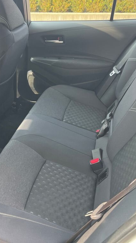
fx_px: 244
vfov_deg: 52.8
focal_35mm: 38
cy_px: 121
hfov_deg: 31.0
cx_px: 47
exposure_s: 1/122
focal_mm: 5.1
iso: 64
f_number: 1.6
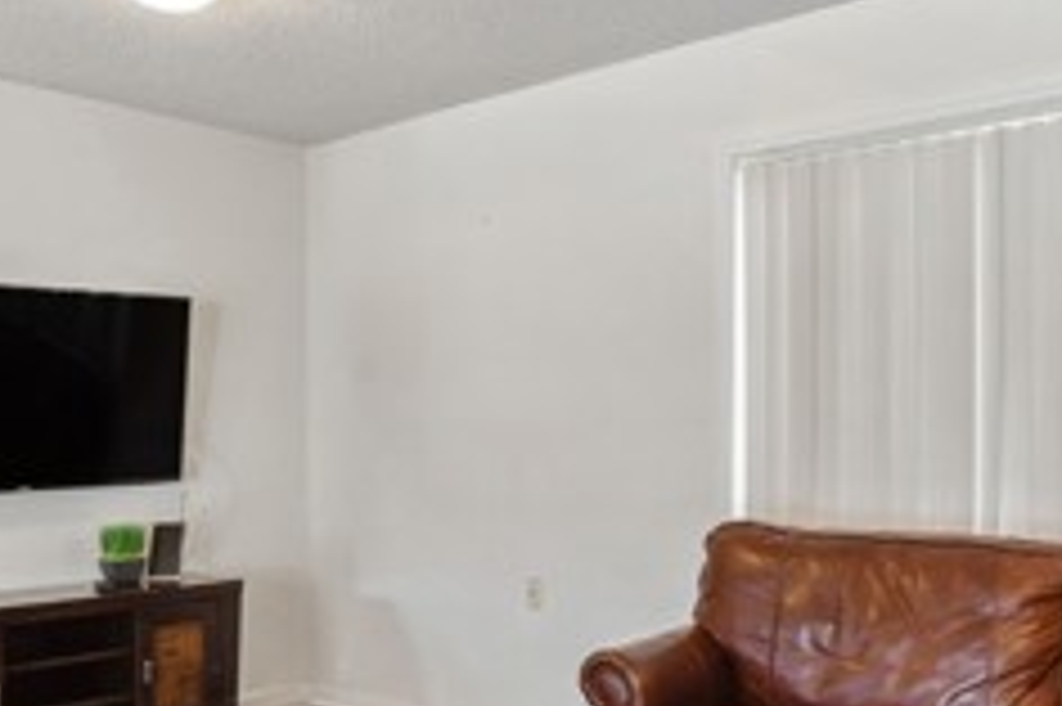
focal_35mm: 38
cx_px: 504
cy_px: 441
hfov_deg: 50.7
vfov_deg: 34.8
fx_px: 1120
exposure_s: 1/8
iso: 100
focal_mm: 14
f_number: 9
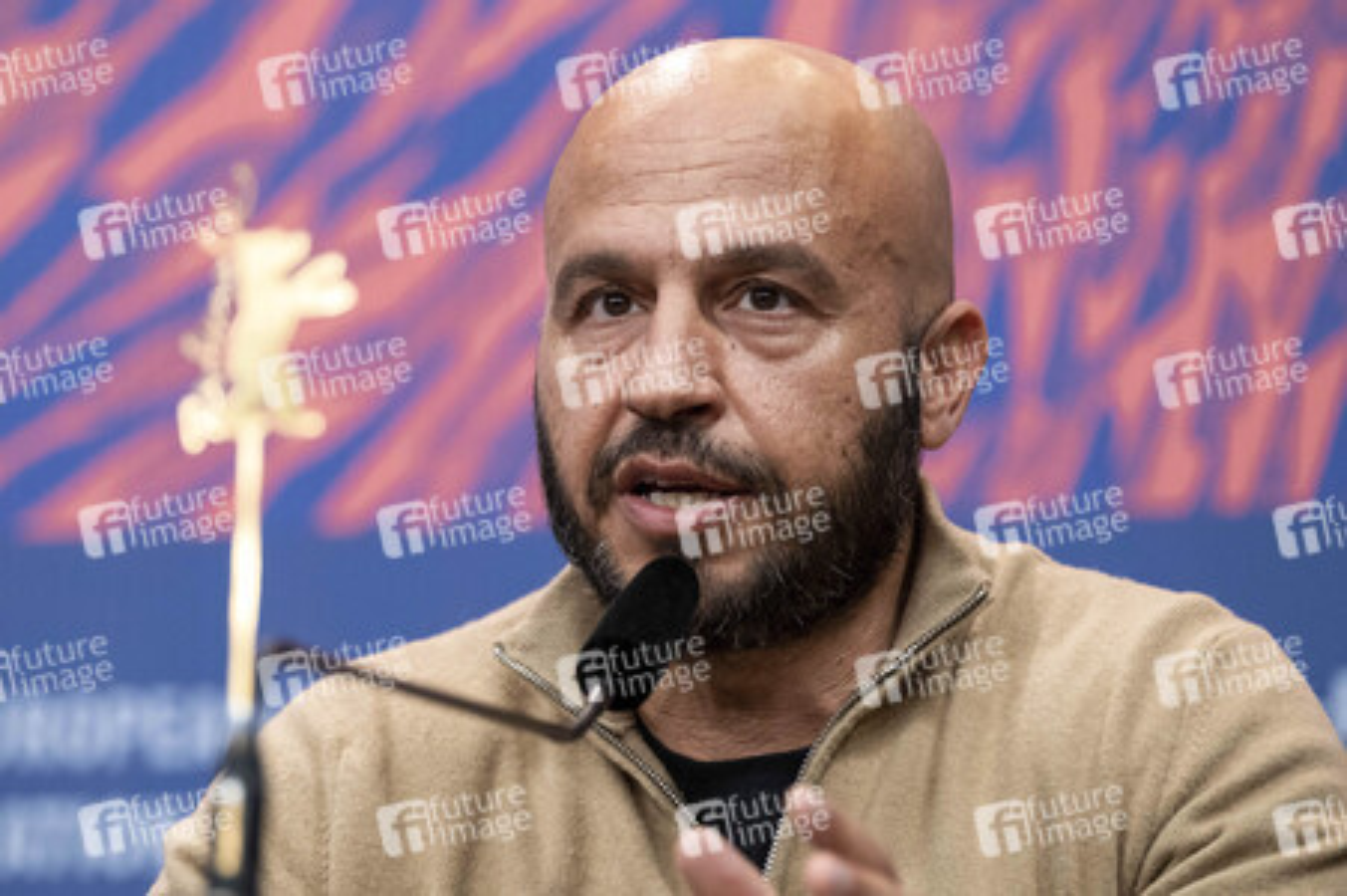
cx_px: 674
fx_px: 6692
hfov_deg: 11.5
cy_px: 448
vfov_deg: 7.7
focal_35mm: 179
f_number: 2.8
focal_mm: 119.2
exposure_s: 1/300
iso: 1250
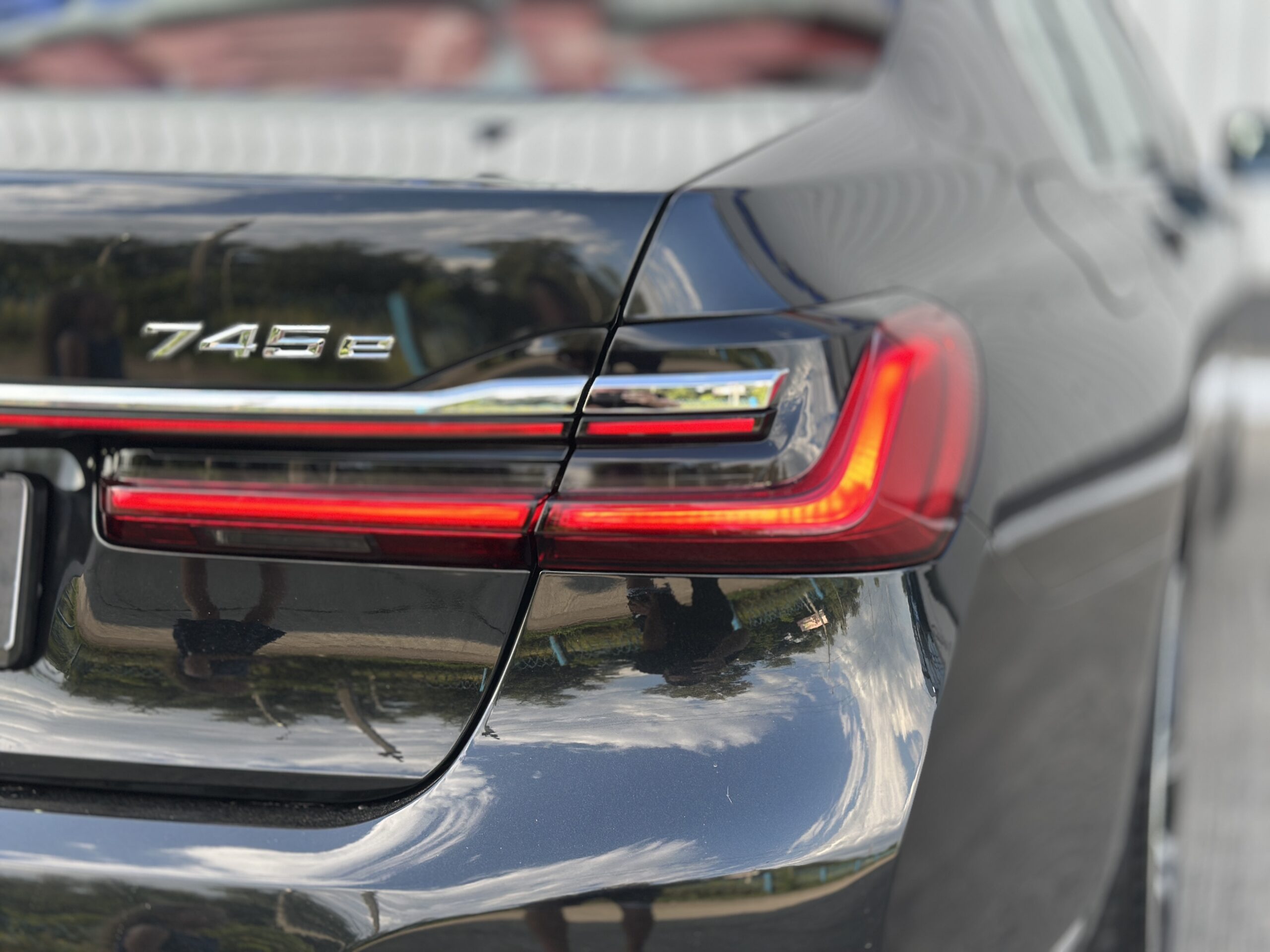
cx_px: 635
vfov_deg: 30.3
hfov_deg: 39.7
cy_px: 476
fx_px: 1761
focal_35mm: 48
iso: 80
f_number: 1.78
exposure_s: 1/441
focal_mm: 6.86
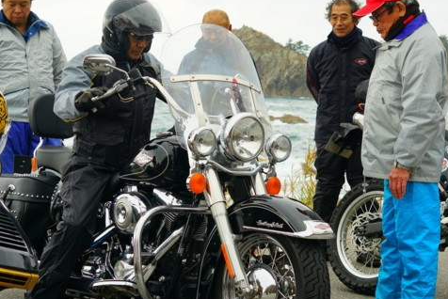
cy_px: 112
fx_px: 921
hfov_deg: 27.3
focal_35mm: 74
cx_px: 271
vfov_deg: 18.4
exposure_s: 1/60
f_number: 5.6
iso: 200
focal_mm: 44
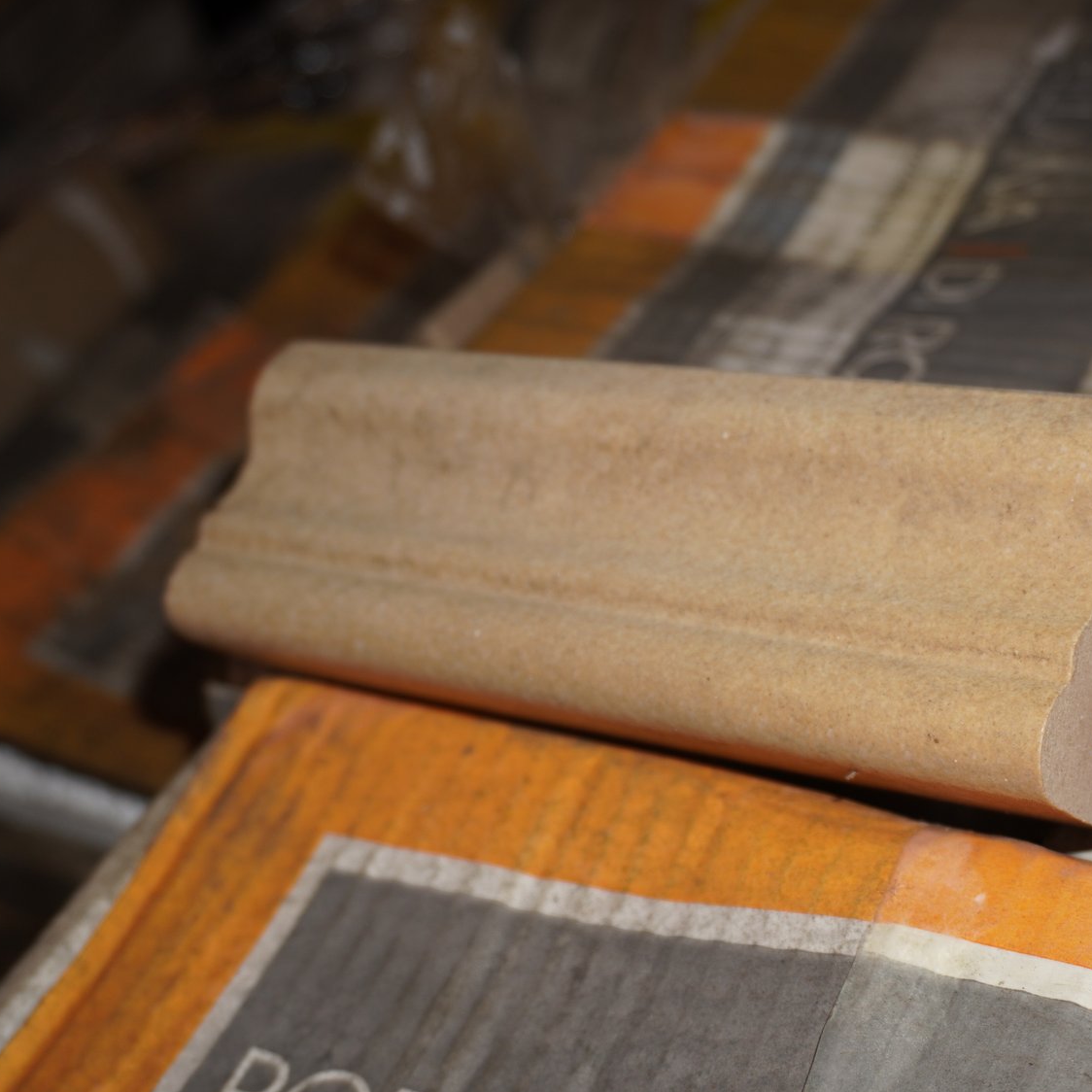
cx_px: 671
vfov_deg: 31.6
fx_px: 1927
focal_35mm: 54
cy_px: 548
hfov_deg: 31.5
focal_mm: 28
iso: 125
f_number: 4.5
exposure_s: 1/60
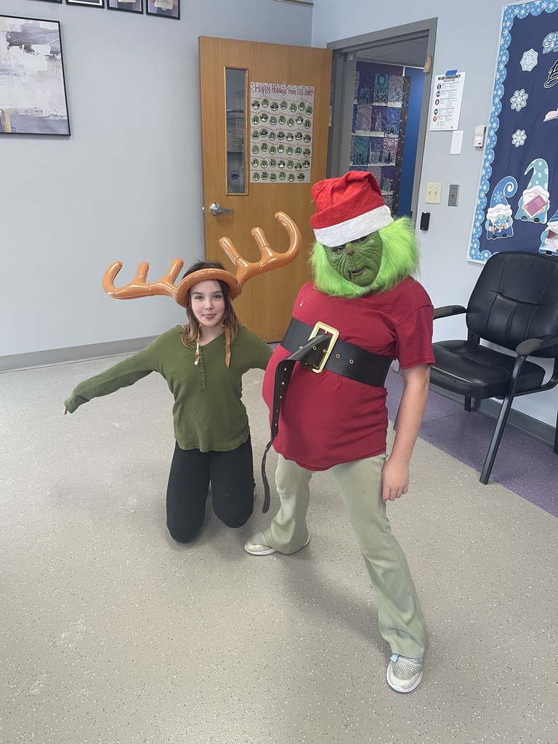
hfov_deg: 53.1
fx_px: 559
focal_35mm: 26
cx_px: 279
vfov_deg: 67.3
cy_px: 372
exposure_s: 1/60
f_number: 1.6
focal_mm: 4.2
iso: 100
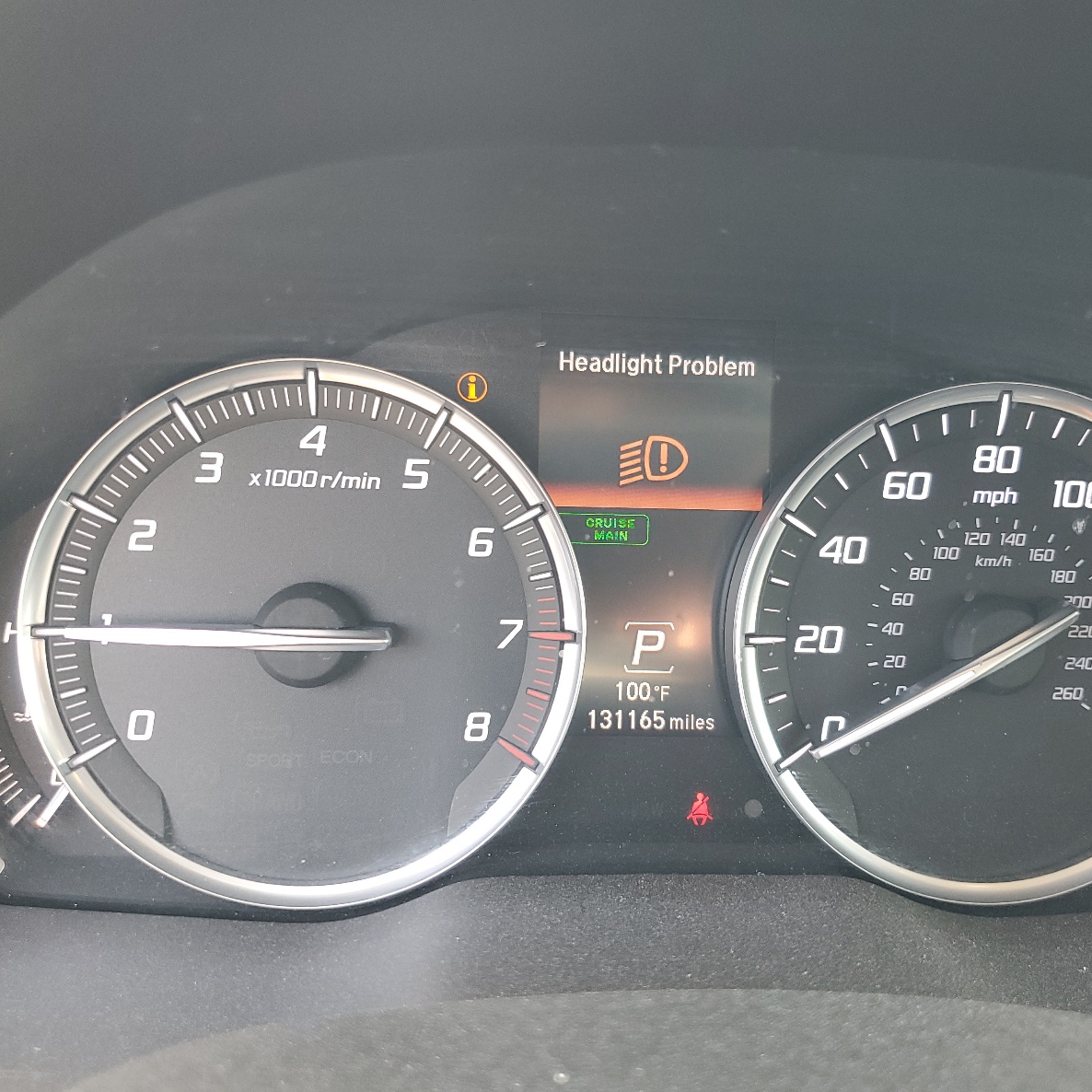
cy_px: 542
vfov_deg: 52.5
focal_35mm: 31
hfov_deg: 52.5
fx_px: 1106
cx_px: 594
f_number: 1.5
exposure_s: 1/60.2
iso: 88
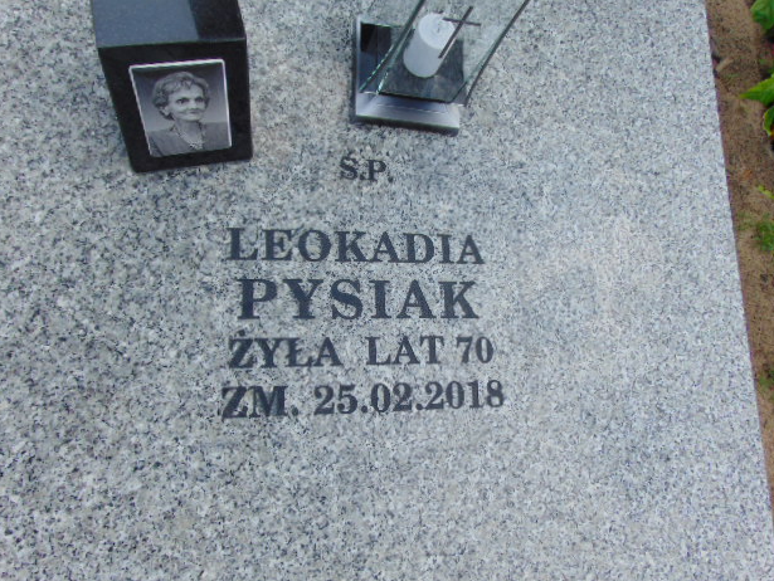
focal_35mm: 26
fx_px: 582
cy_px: 290
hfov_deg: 67.3
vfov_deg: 53.1
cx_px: 378
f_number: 7.7
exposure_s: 1/200
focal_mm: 4.5
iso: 80
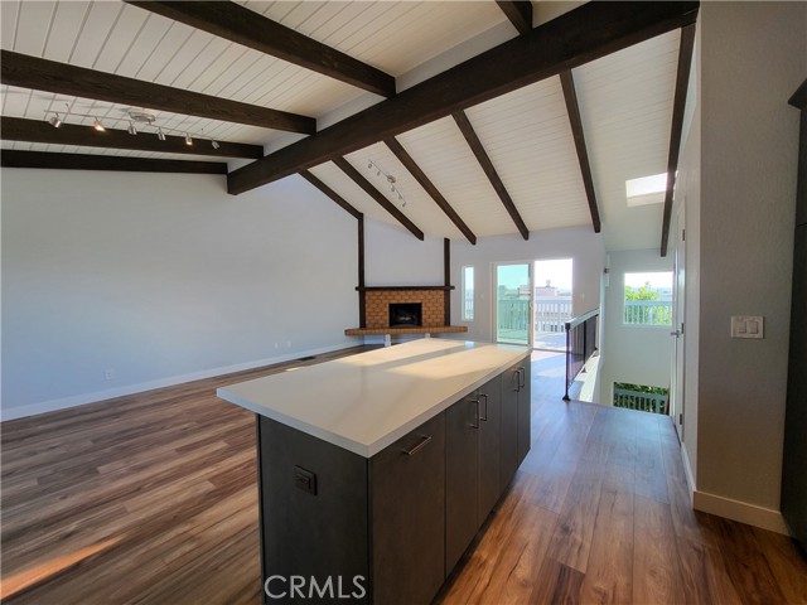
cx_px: 404
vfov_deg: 89.9
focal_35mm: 13
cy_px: 302
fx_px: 303
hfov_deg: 106.2
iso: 50
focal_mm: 1.74
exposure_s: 1/120
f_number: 2.2
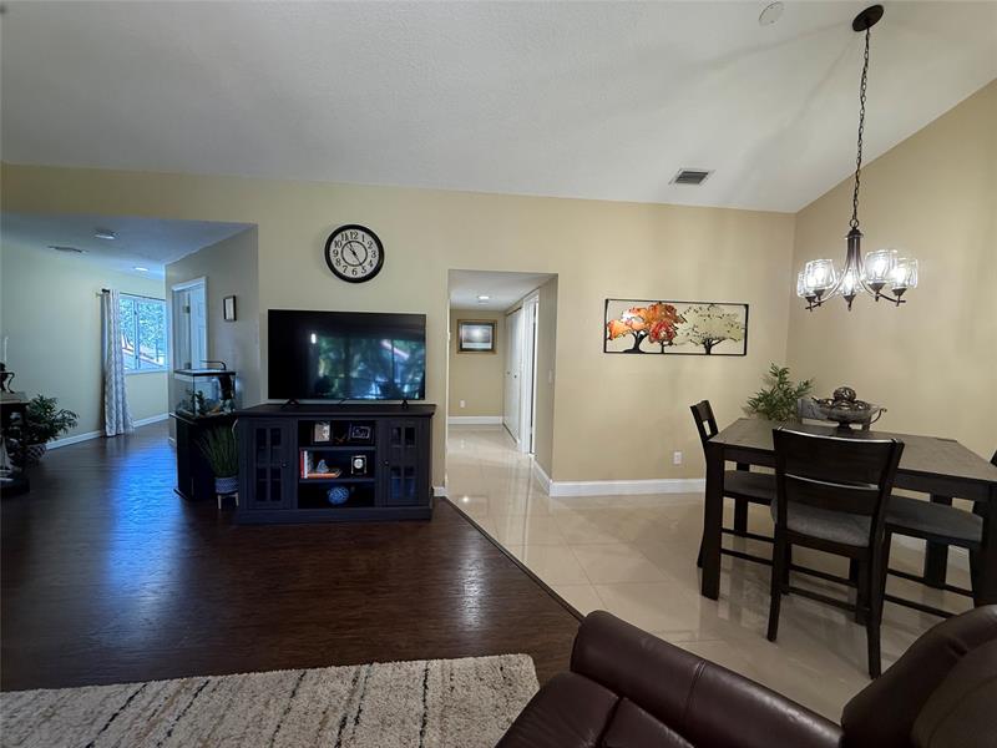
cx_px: 498
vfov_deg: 85.7
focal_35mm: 14
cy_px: 374
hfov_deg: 102.1
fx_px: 403
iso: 250
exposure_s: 1/60
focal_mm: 2.22
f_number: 2.2
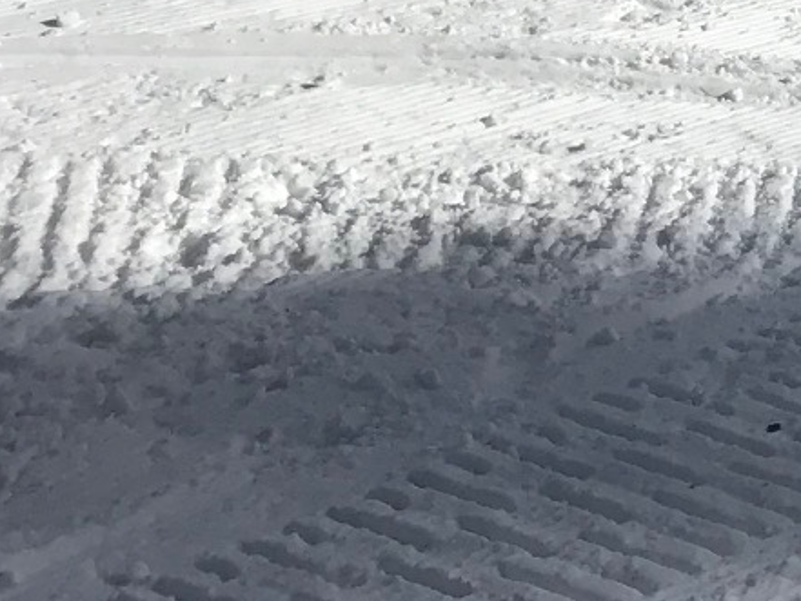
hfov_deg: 12.8
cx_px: 1751
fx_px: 2963
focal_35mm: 128
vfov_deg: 10.4
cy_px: -715
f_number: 1.8
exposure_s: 1/6410
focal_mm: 3.99
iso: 25
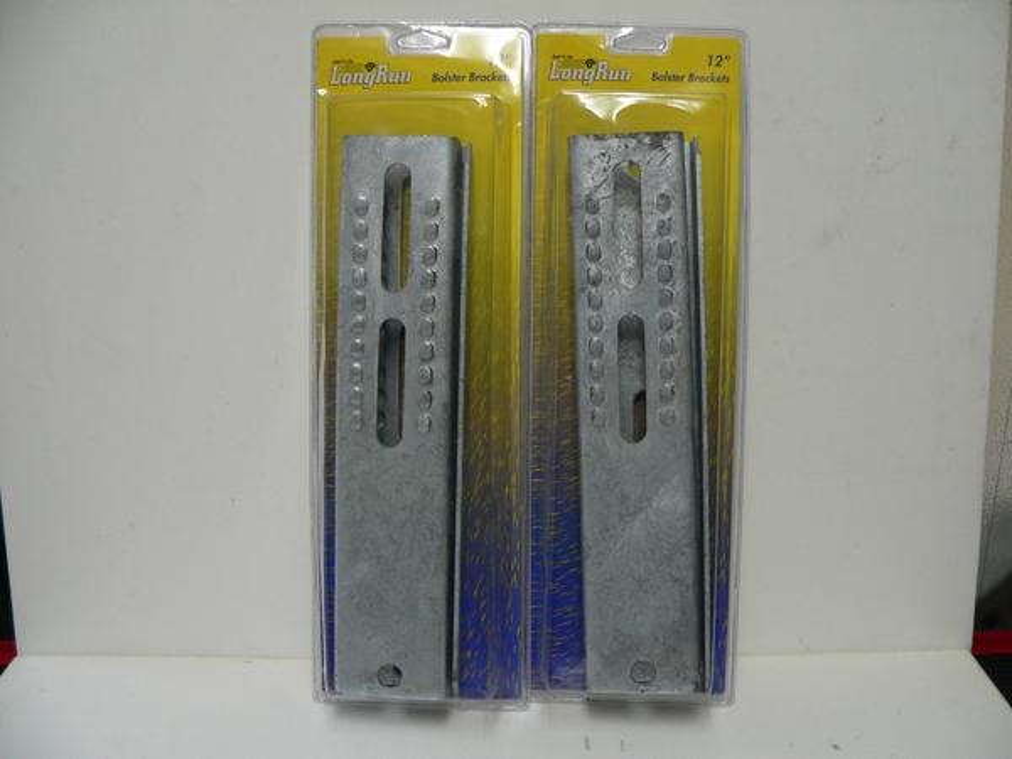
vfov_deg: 39.7
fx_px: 1052
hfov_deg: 51.4
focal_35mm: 36
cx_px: 506
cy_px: 380
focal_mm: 6
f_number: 2.8
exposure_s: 1/50
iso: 200
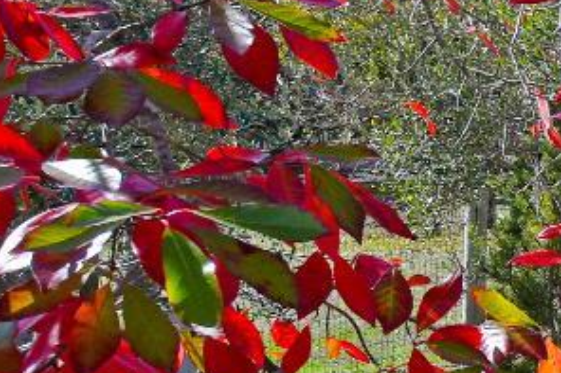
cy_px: 192
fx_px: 1261
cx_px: 1258
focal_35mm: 81
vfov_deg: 16.8
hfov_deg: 16.0
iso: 100
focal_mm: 11
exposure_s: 1/200
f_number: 7.1
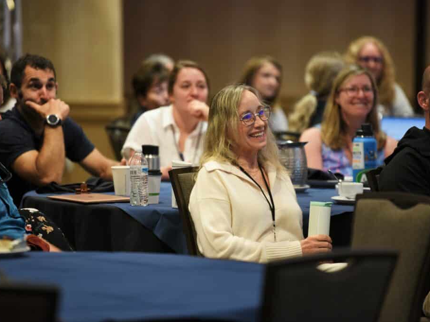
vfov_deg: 6.8
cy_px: 161
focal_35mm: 217
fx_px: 2696
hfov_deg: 9.1
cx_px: 221
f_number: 2.8
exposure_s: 1/100
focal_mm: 200
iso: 800
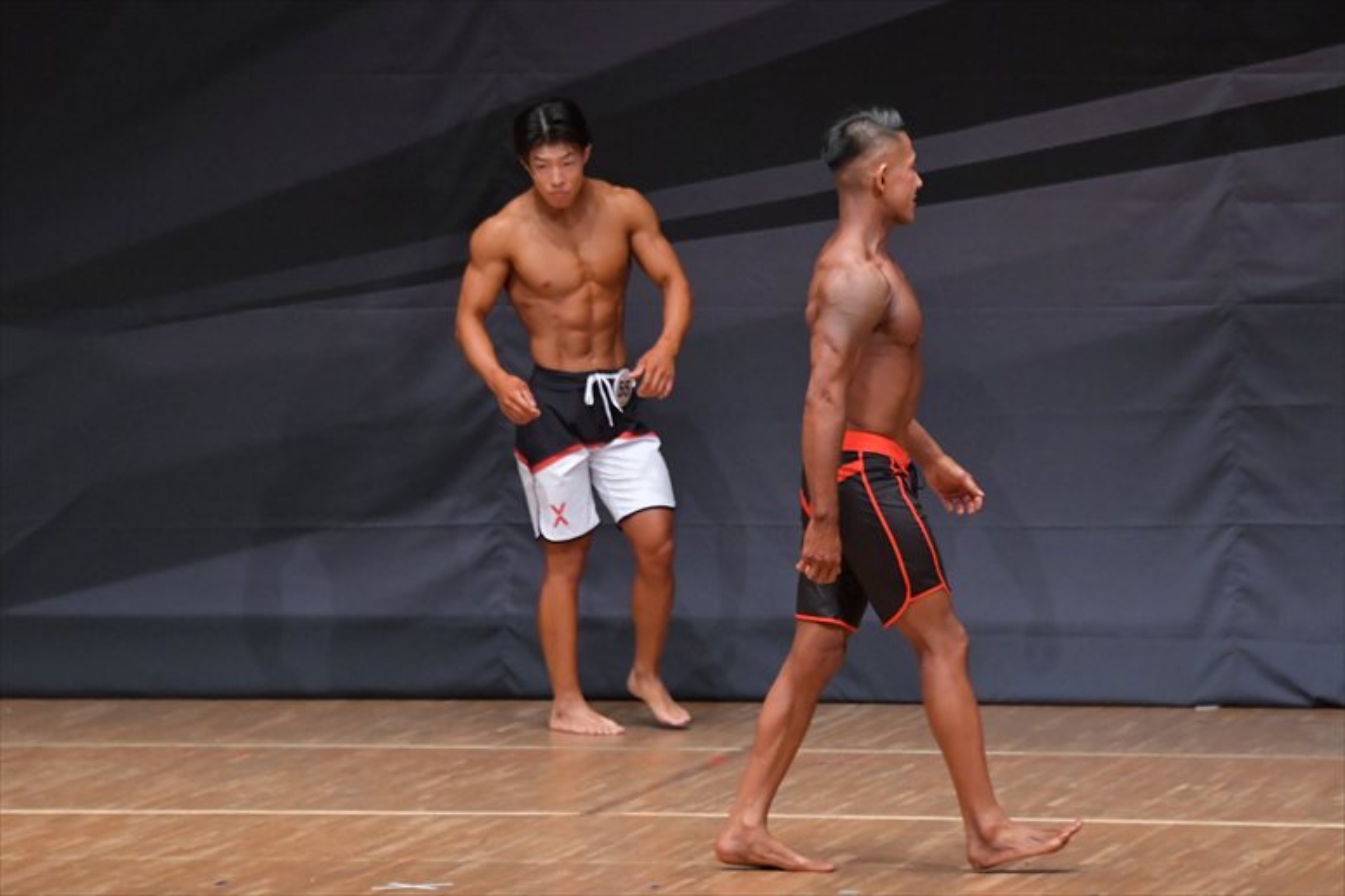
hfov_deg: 7.2
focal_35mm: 285
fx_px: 10643
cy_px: 448
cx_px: 672
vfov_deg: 4.8
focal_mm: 190
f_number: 5.6
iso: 6400
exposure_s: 1/400
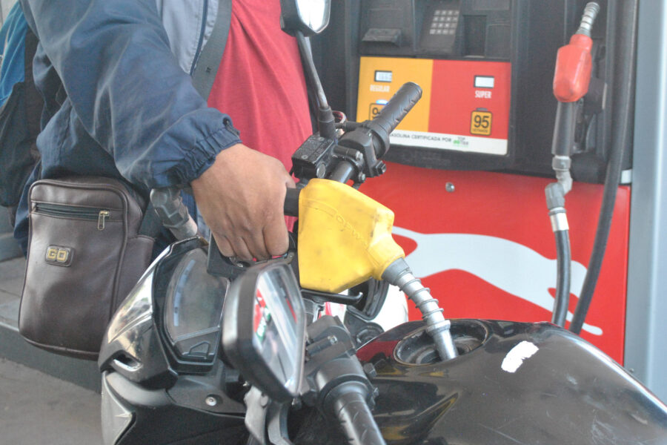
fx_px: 1056
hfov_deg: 35.1
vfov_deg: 23.8
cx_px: 334
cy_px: 222
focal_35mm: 57
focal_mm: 38
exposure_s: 1/160
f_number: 6.3
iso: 1400
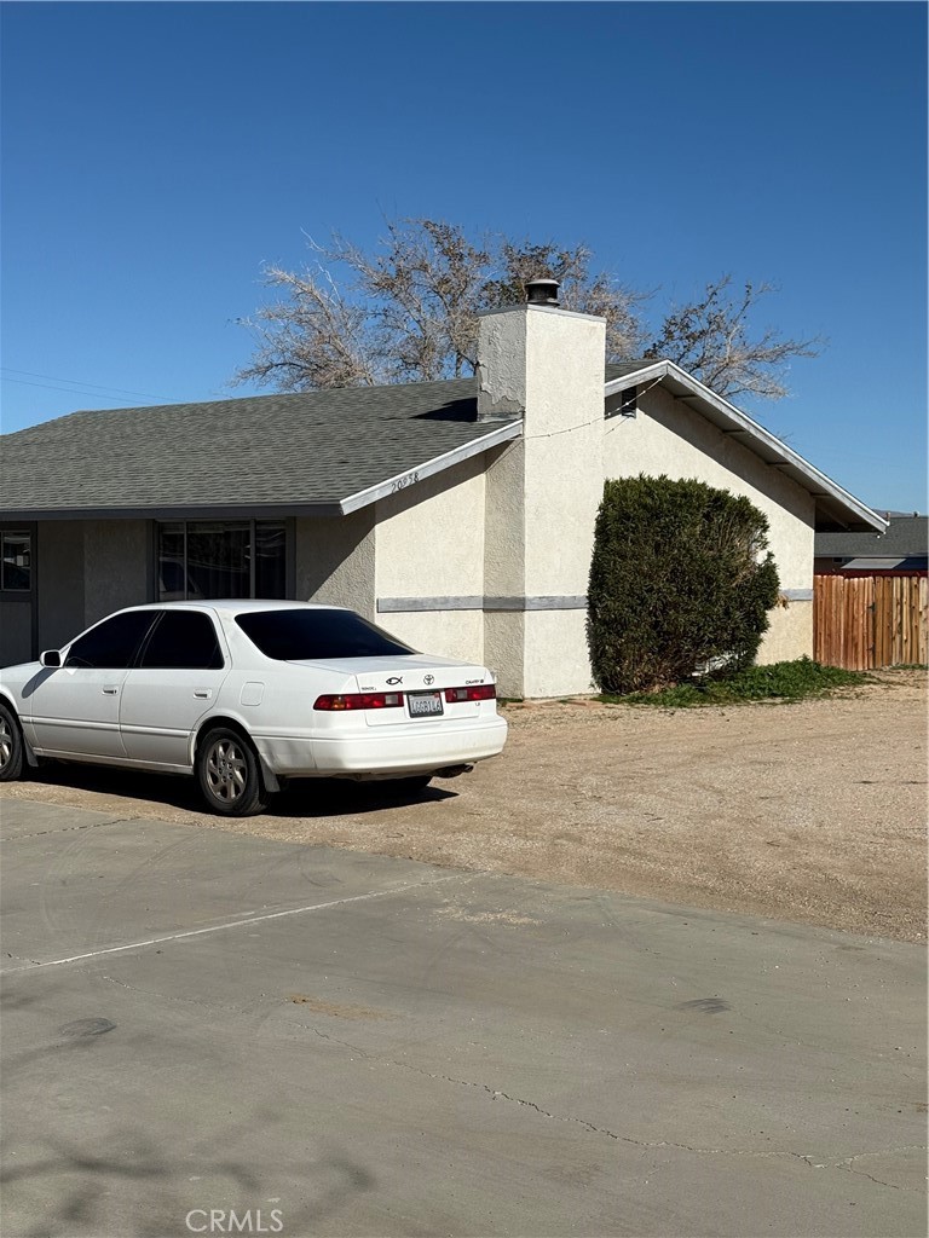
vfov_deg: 39.7
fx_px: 1718
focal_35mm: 48
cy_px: 619
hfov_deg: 30.3
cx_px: 464
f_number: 1.78
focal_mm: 6.76
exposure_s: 1/11364
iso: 64
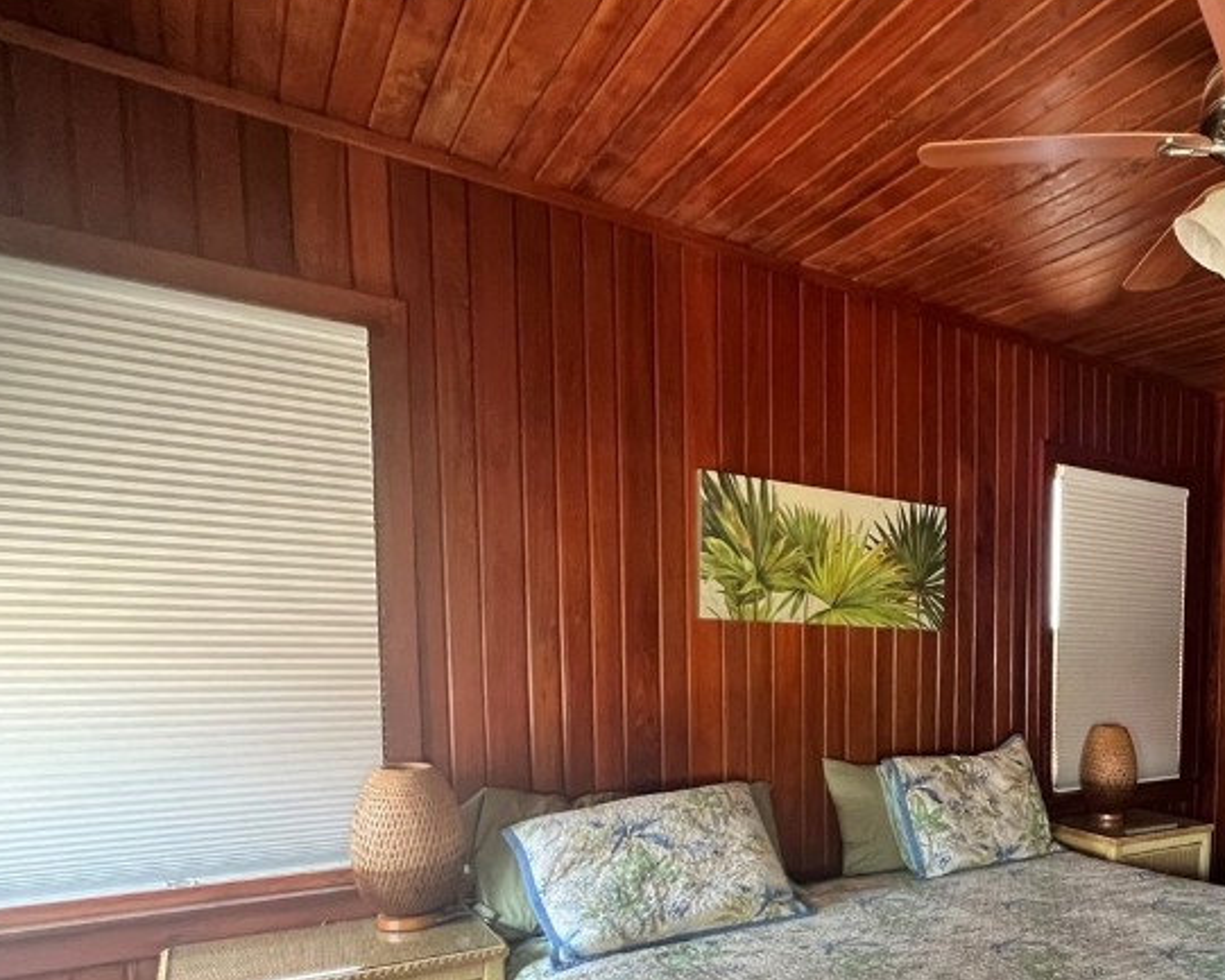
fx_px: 870
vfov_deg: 56.1
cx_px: 1023
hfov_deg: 62.7
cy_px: 727
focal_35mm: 24
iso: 500
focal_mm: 1.57
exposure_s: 1/60
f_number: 1.8
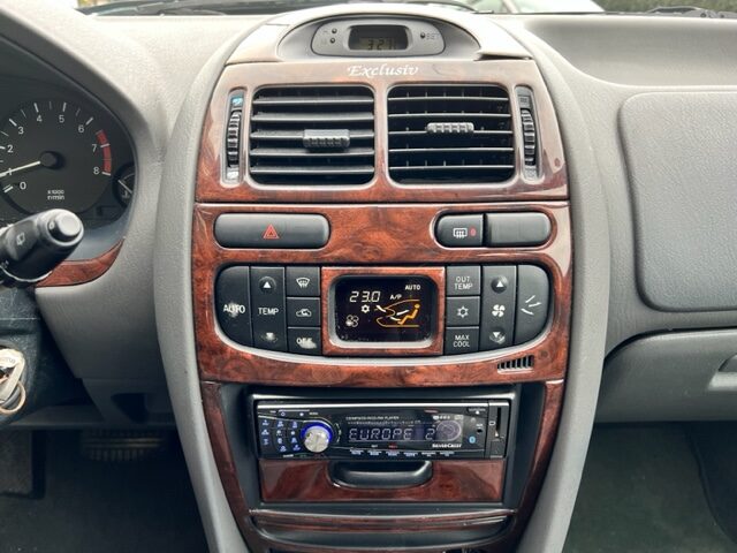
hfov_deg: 67.3
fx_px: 554
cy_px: 276
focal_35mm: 26
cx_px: 368
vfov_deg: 53.1
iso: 125
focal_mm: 5.7
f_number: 1.5
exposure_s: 1/121
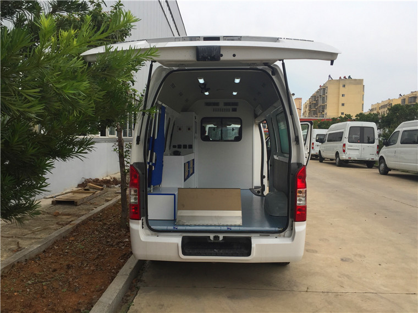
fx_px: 350
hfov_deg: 61.7
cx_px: 209
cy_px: 156
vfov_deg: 48.2
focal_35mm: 29
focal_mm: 4.15
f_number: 2.2
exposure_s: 1/1276
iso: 32
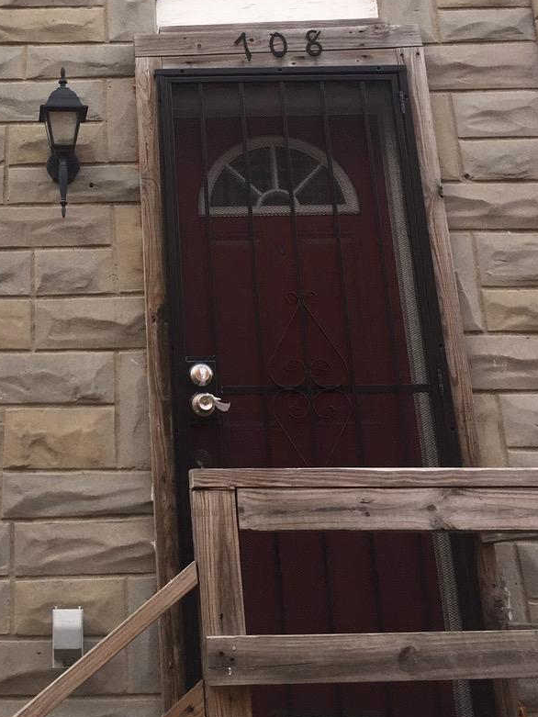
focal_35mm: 57
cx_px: 62
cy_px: 120
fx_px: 1181
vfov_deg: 32.6
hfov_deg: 25.0
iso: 50
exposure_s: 1/120
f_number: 2.2
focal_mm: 4.15
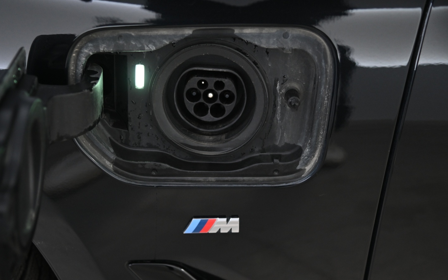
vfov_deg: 20.3
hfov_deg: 32.0
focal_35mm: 64
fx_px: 781
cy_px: 169
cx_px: 196
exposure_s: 1/30
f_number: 4
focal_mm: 55
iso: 2000
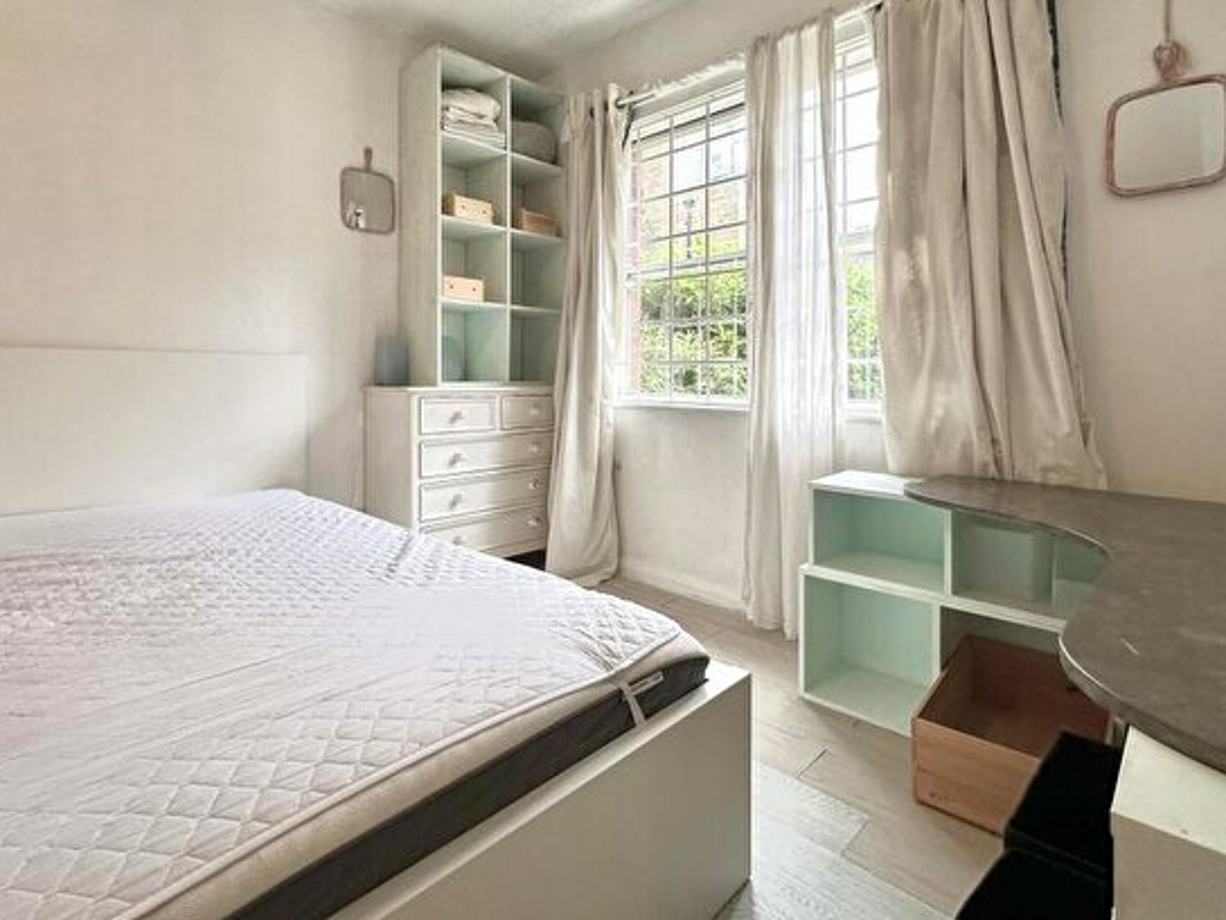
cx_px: 611
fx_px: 638
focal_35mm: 18
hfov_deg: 87.8
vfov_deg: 71.0
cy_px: 378
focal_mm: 2.22
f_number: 2.2
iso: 160
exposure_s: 1/100
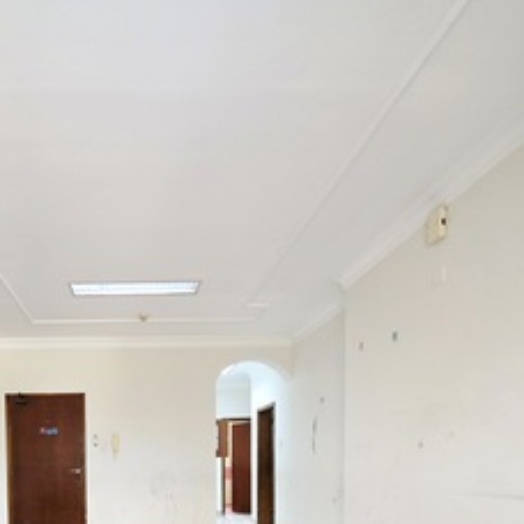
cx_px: 134
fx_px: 394
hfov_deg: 63.5
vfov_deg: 56.9
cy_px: 481
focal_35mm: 23
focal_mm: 2.2
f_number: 1.9
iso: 320
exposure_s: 1/101
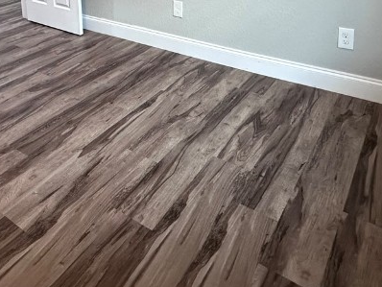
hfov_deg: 49.9
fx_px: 398
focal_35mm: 36
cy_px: -16
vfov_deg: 35.0
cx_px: 112
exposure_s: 1/60
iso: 160
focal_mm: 2.22
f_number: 2.2
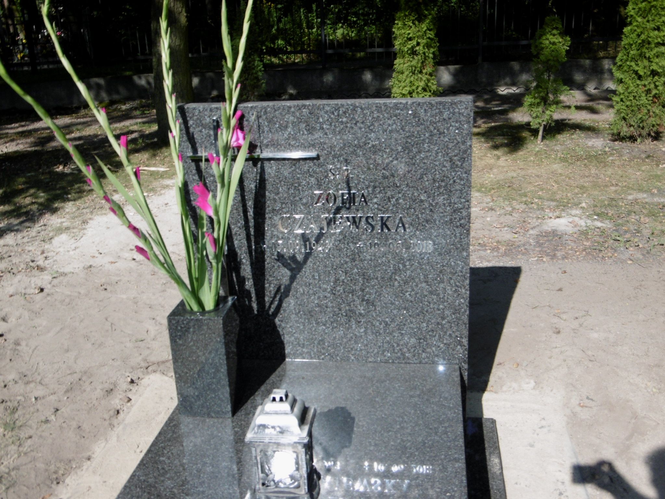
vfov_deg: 37.7
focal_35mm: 38
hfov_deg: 49.0
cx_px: 332
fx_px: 730
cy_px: 250
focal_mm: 6.8
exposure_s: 1/640
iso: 100
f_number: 3.7
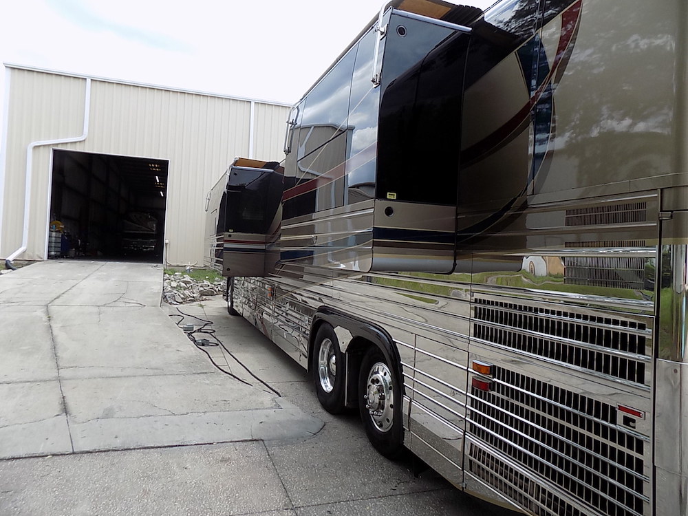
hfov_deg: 73.9
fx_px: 457
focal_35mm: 23
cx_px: 344
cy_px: 258
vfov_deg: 58.9
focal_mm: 4
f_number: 3.1
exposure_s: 1/400
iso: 80
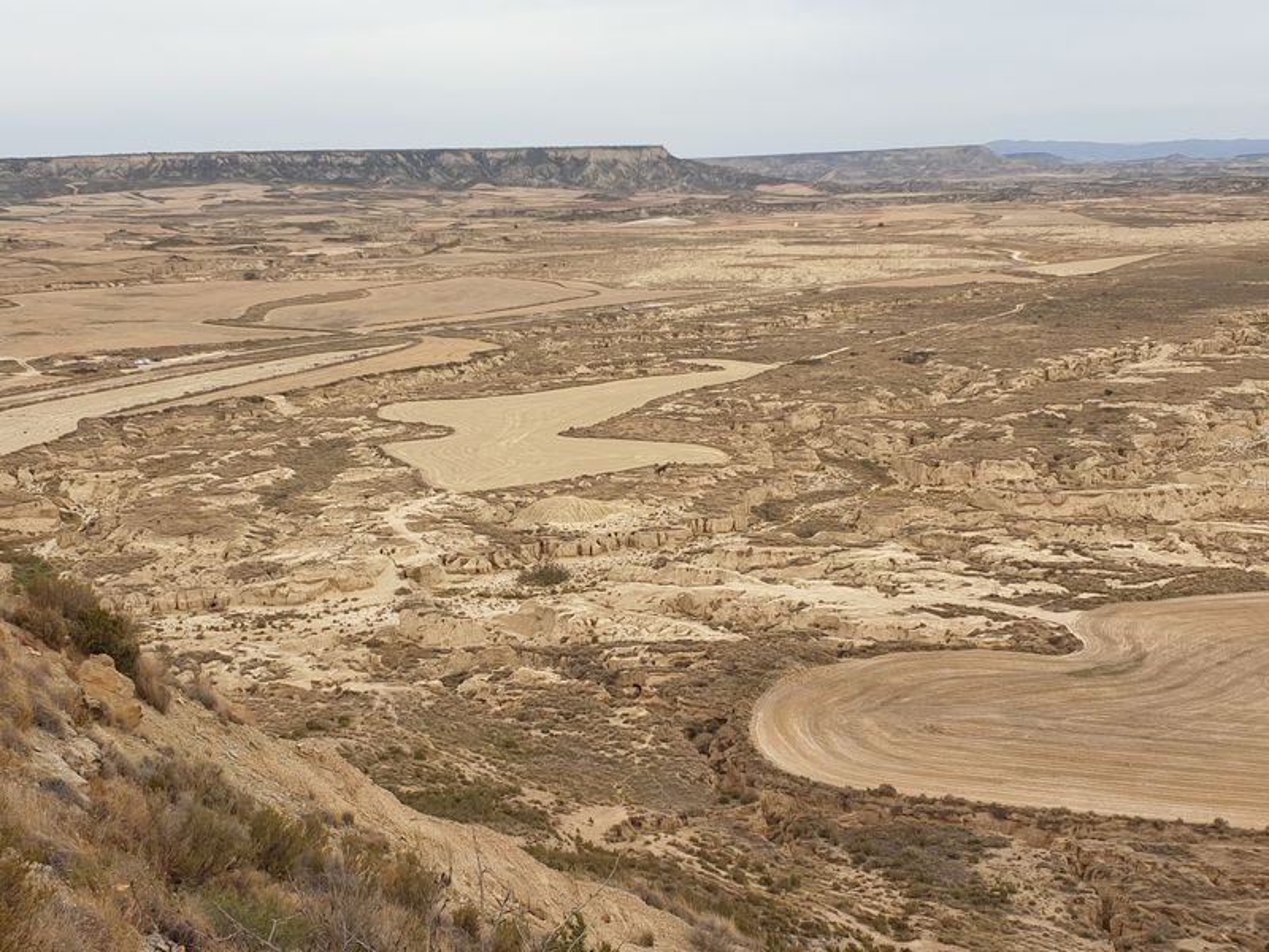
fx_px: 953
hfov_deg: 67.3
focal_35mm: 26
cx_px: 634
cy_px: 476
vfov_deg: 53.1
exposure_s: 1/365
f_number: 2.4
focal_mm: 4.3
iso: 50
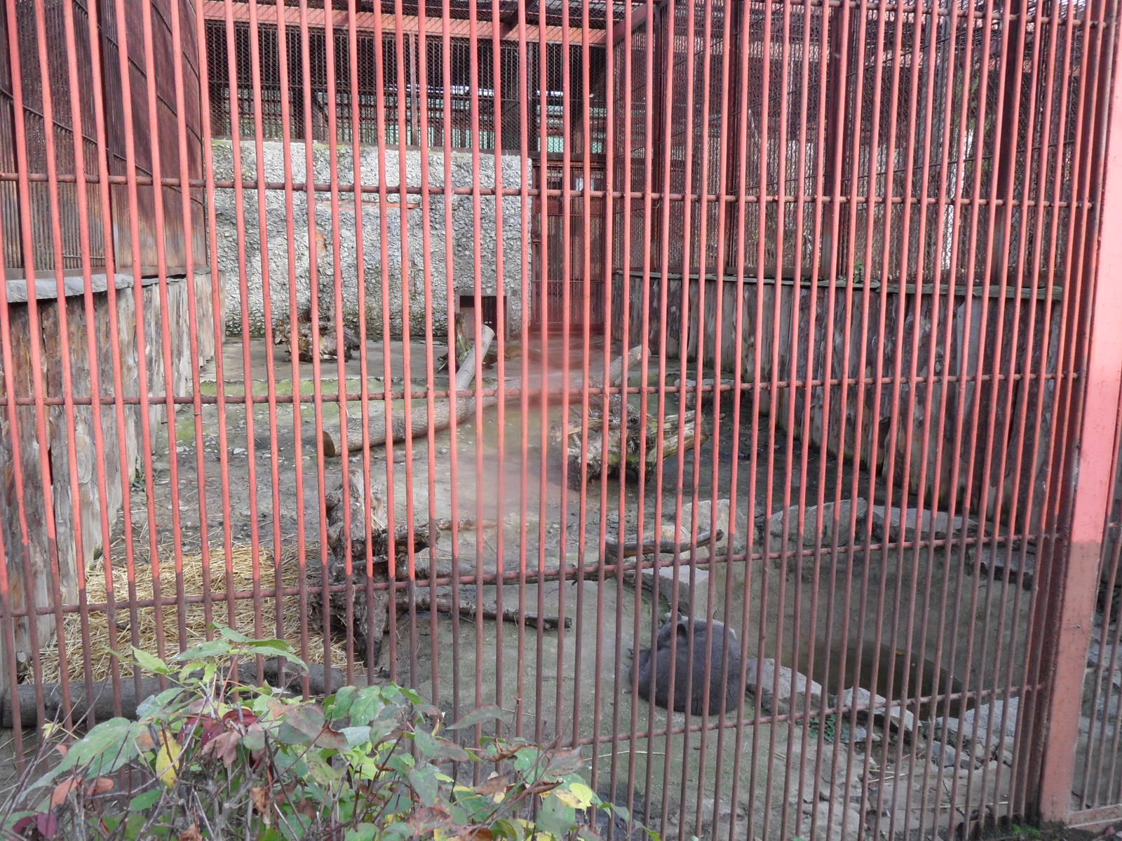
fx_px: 908
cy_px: 420
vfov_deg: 49.7
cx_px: 561
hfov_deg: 63.4
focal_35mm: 28
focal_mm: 4.6
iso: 100
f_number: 3.4
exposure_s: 1/90
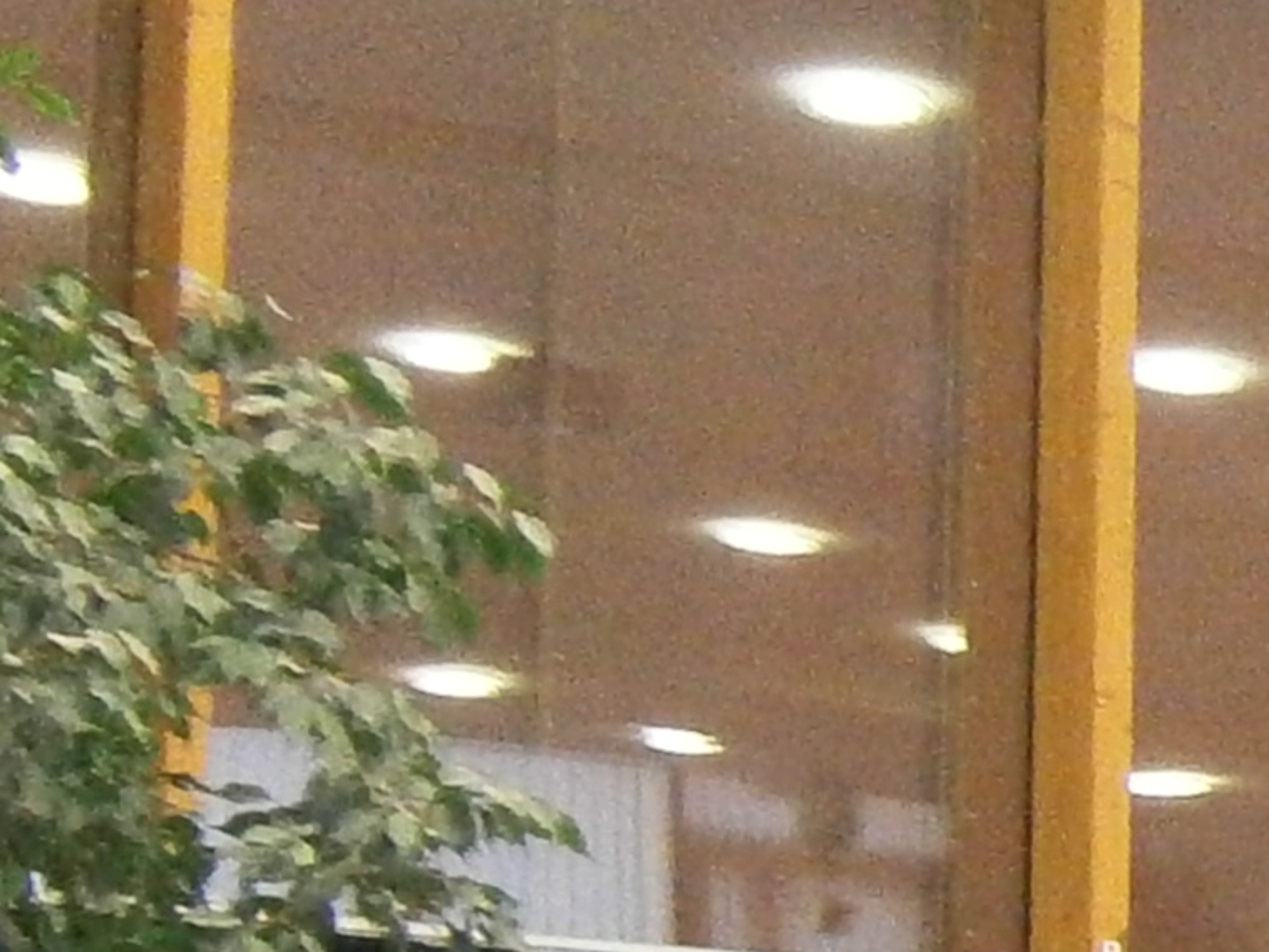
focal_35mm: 147
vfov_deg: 9.9
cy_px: 1159
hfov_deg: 12.0
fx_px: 5391
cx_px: 2531
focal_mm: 4.7
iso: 400
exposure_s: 1/30
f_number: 2.8
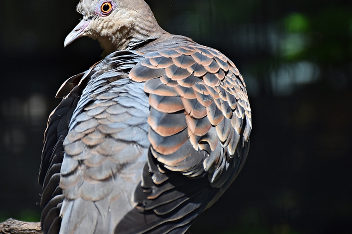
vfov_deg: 5.7
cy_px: 120
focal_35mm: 239
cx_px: 129
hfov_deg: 8.6
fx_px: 2336
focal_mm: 116
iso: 400
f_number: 5.6
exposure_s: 1/500
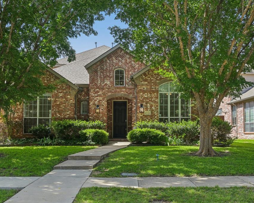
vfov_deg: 43.3
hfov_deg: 52.8
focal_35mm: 34
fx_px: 256
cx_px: 119
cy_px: 101
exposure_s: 1/320
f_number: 8
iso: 400
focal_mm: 30
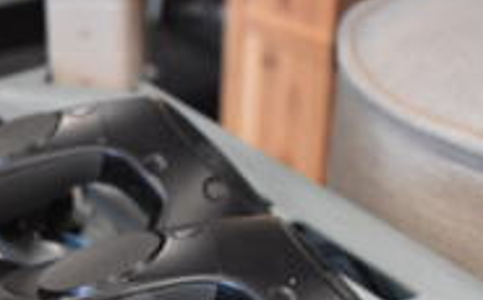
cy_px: 417
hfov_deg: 21.8
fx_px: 1196
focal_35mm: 91
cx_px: -26
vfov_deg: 13.6
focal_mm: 18
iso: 3200
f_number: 3.5
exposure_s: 1/125
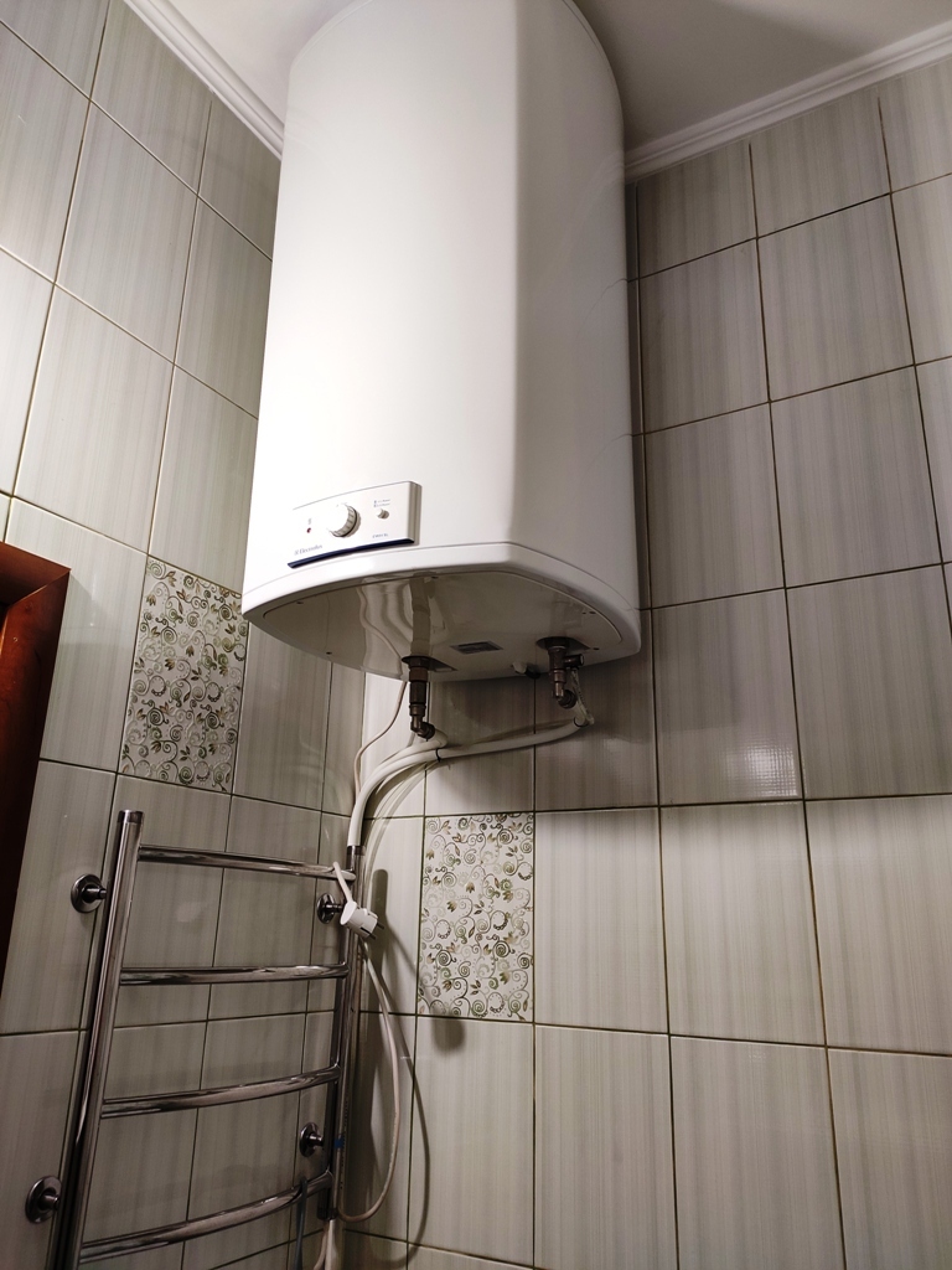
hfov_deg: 54.9
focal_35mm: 25
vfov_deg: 69.4
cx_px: 476
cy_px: 635
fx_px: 917
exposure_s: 1/33
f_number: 1.79
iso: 213
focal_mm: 4.74
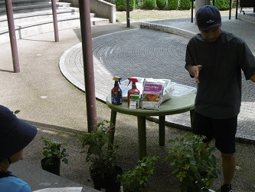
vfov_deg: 27.5
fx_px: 391
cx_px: 156
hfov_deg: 36.0
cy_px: 100
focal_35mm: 53
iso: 100
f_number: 3.8
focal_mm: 7.7
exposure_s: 1/320
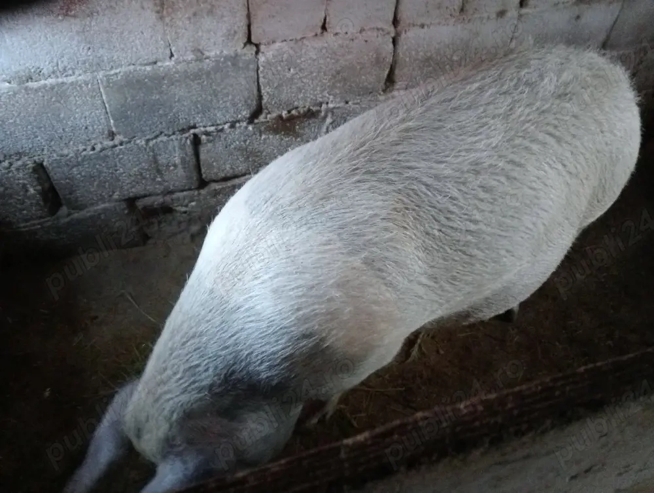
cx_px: 327
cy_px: 246
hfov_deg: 63.4
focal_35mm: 28
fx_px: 530
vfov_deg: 49.9
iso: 4257
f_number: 1.8
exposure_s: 1/25
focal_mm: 4.04
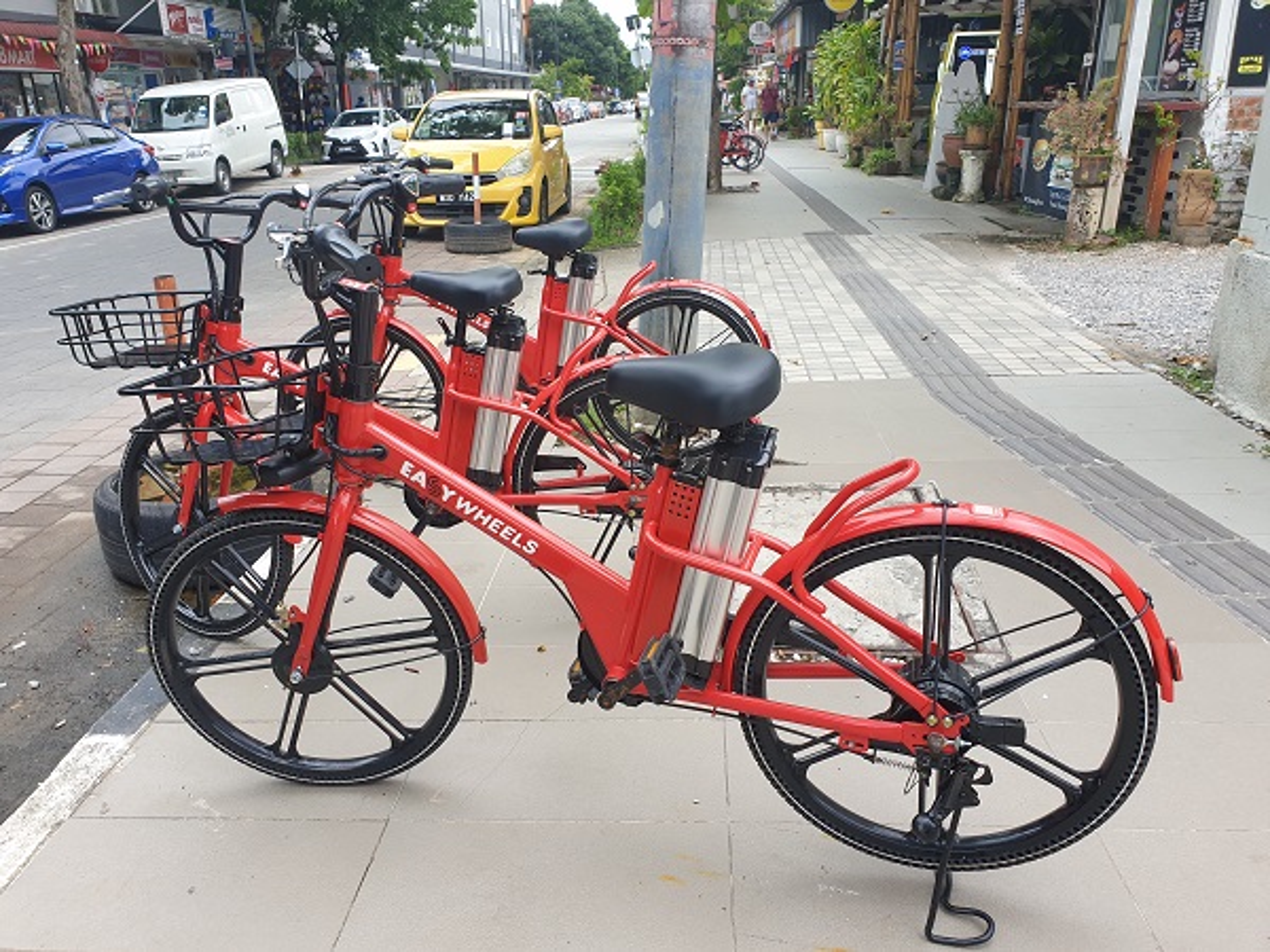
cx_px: 635
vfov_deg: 53.1
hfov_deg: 67.3
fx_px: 954
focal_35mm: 26
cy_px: 476
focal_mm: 4.3
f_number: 2.4
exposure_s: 1/228
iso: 50
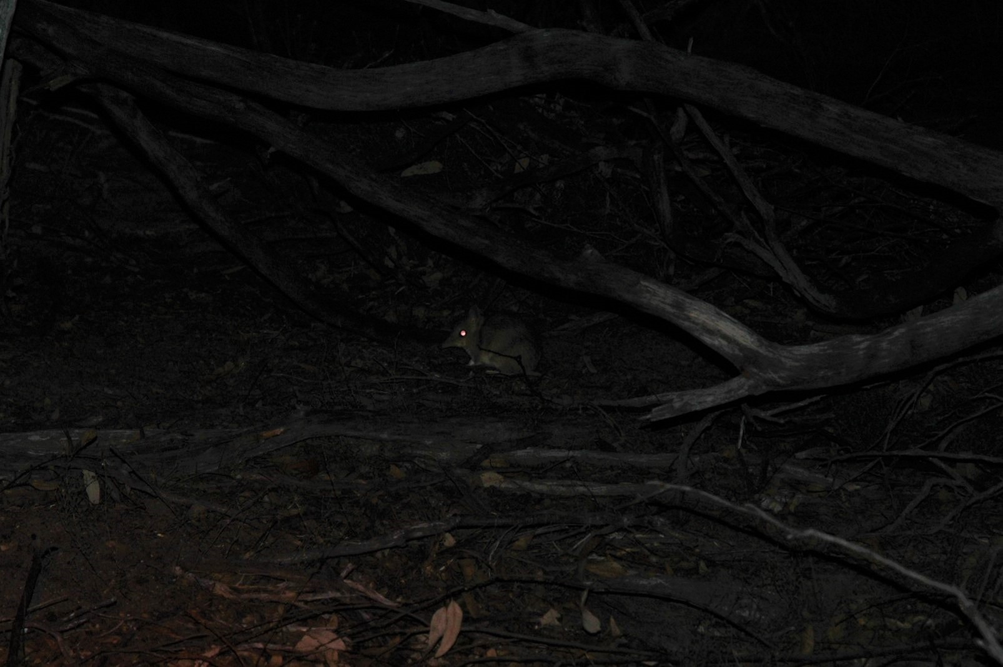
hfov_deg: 19.5
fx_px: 2923
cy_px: 334
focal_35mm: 105
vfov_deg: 13.0
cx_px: 502
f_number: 4.5
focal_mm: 70
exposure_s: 1/60
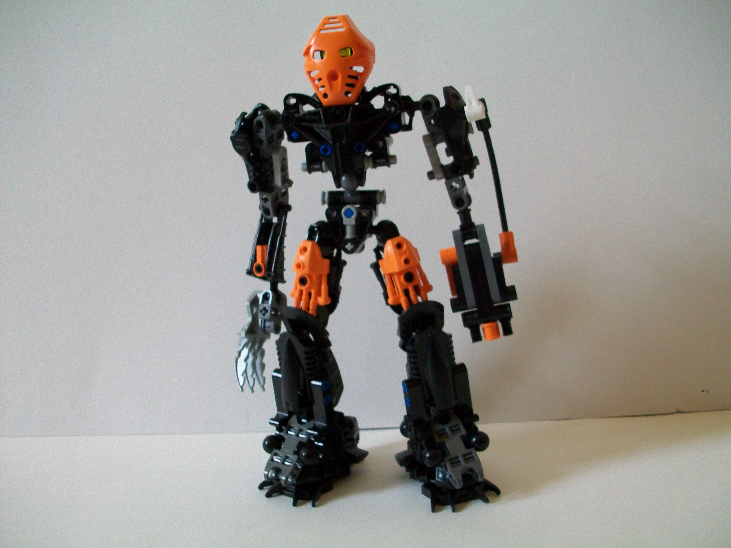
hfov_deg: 54.0
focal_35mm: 34
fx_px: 718
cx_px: 366
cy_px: 274
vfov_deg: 41.8
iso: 160
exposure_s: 1/30
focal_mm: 5.7
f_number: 2.8
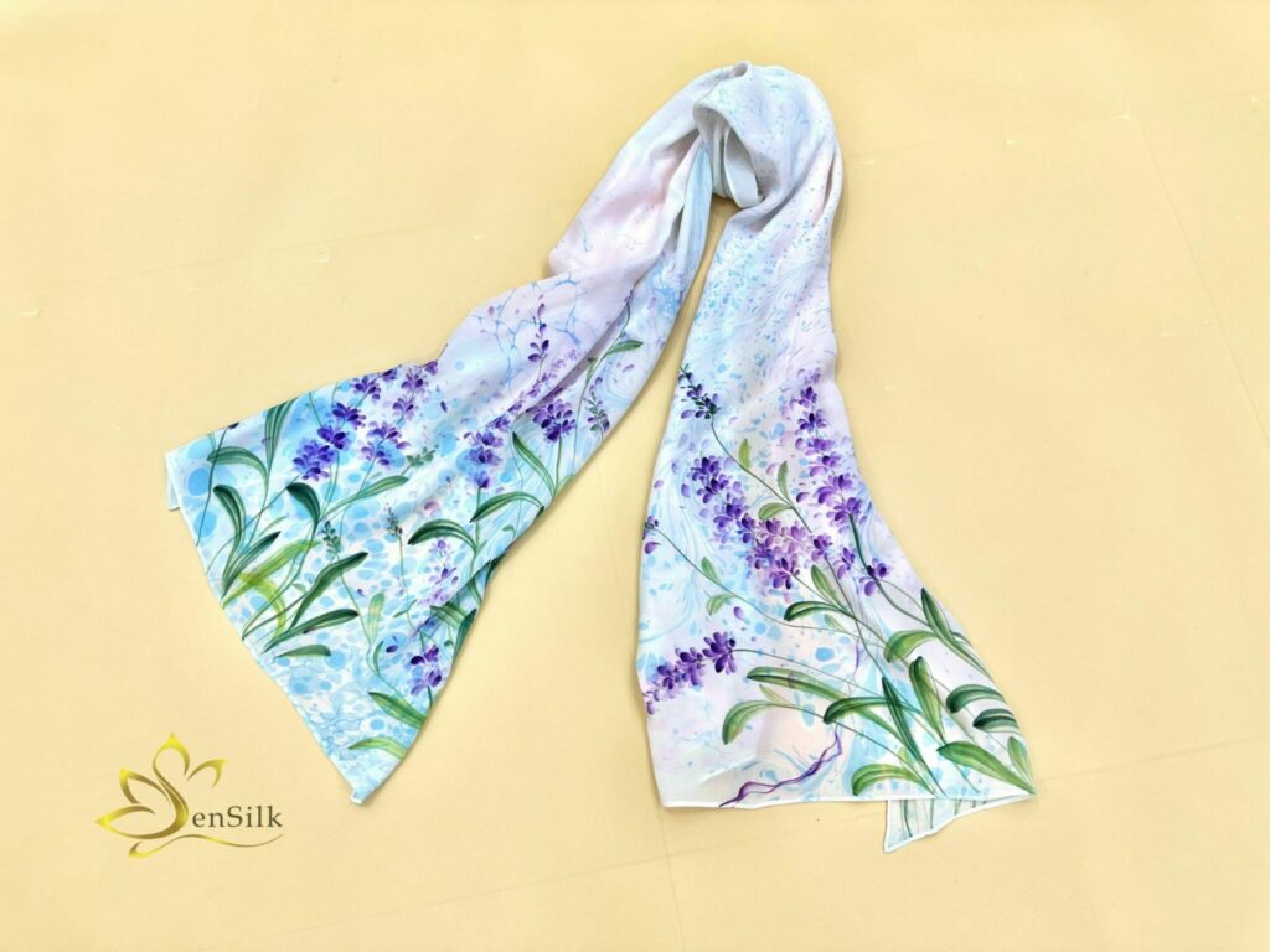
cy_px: 476
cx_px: 635
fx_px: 881
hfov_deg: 71.6
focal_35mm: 24
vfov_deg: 56.8
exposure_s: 1/100
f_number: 1.78
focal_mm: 6.86
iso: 80
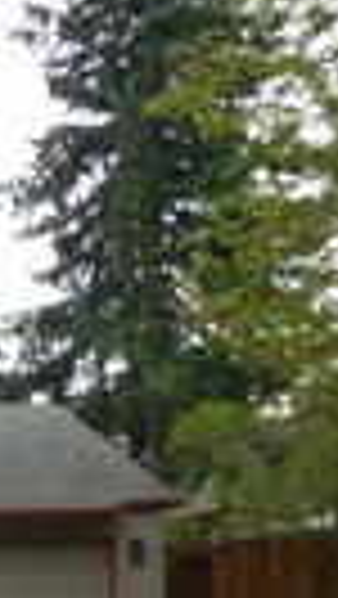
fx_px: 1352
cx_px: -306
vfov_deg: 24.4
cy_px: 513
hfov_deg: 12.7
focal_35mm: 85
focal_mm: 5.4
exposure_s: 1/60
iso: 160
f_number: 3.4
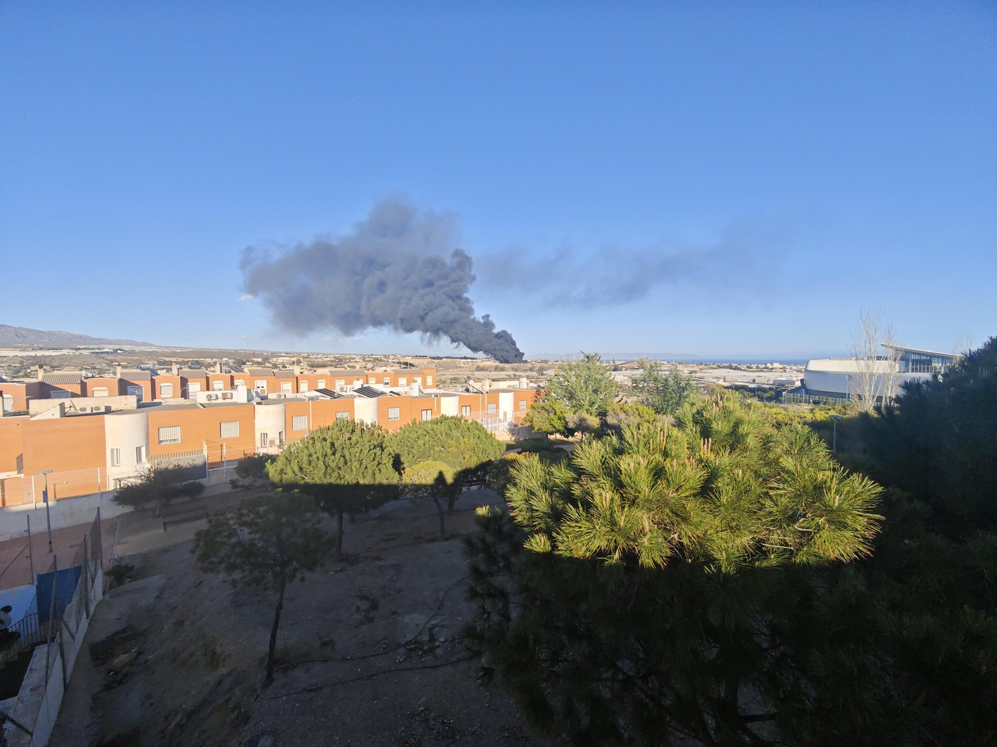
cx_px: 498
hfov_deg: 102.1
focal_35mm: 14
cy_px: 374
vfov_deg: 85.7
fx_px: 403
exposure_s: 1/612
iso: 50
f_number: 2.2
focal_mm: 2.16
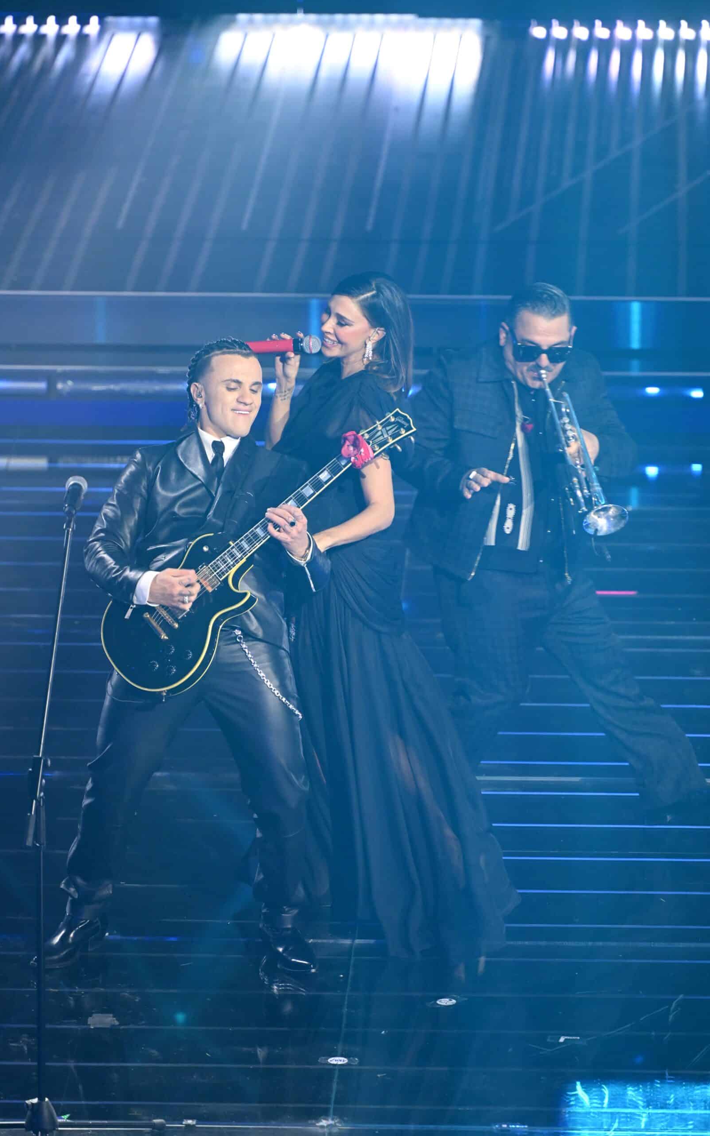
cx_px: 343
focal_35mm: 245
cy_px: 568
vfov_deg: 8.6
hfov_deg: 5.4
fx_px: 7587
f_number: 4
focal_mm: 240
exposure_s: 1/200
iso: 4000
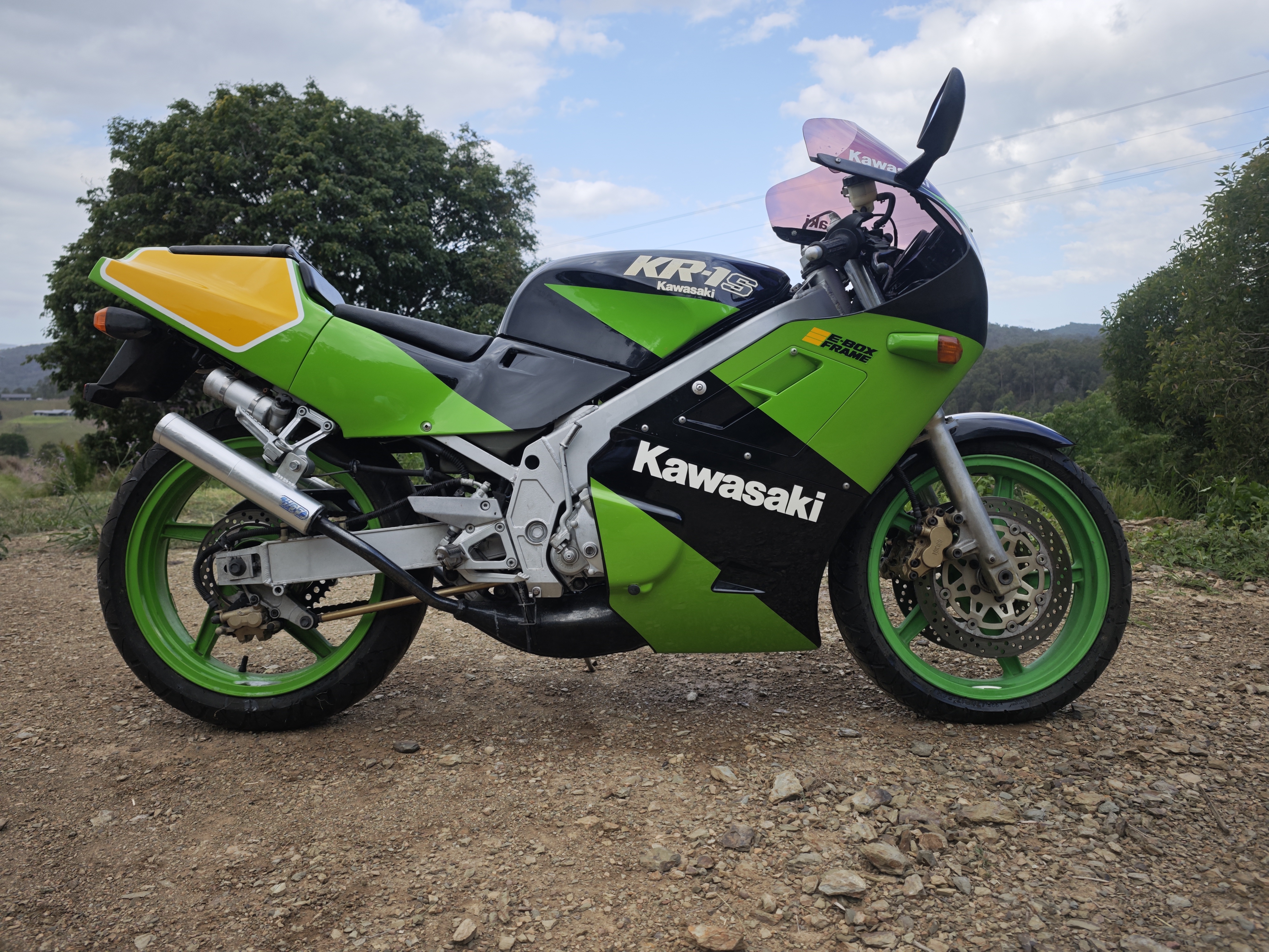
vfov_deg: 58.9
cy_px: 476
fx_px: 843
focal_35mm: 23
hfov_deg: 73.9
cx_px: 634
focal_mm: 6.68
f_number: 1.42
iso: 50
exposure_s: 1/1139
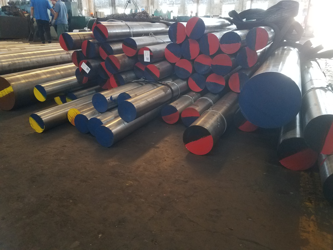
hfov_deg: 67.3
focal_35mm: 26
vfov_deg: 53.1
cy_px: 125
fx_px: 250
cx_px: 166
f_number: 1.7
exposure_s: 1/10
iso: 200
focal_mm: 4.2
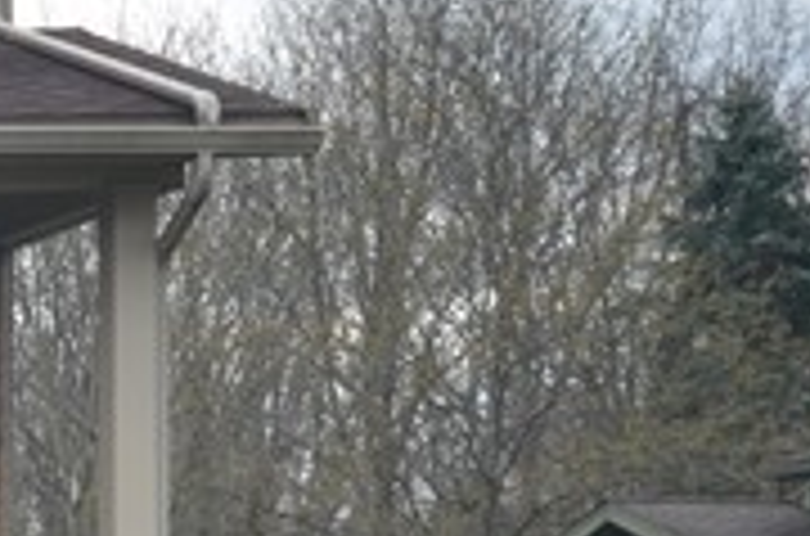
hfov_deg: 9.2
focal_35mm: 182
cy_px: 592
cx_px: -1573
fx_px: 4084
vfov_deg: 7.5
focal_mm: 20
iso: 200
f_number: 7.1
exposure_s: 1/200
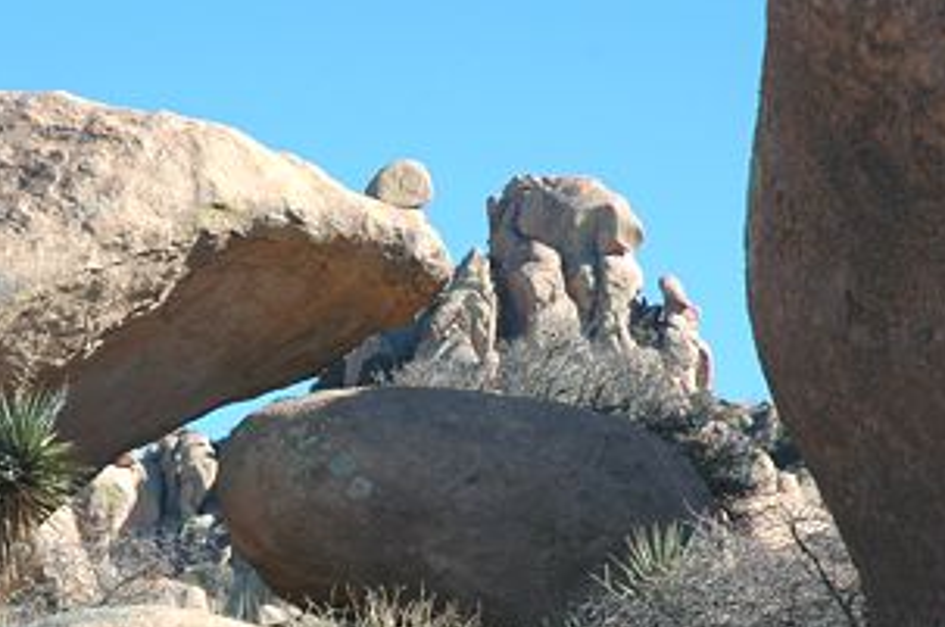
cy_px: 379
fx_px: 4717
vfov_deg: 7.6
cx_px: 193
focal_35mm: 180
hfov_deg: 11.4
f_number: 8
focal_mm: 70
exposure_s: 1/250
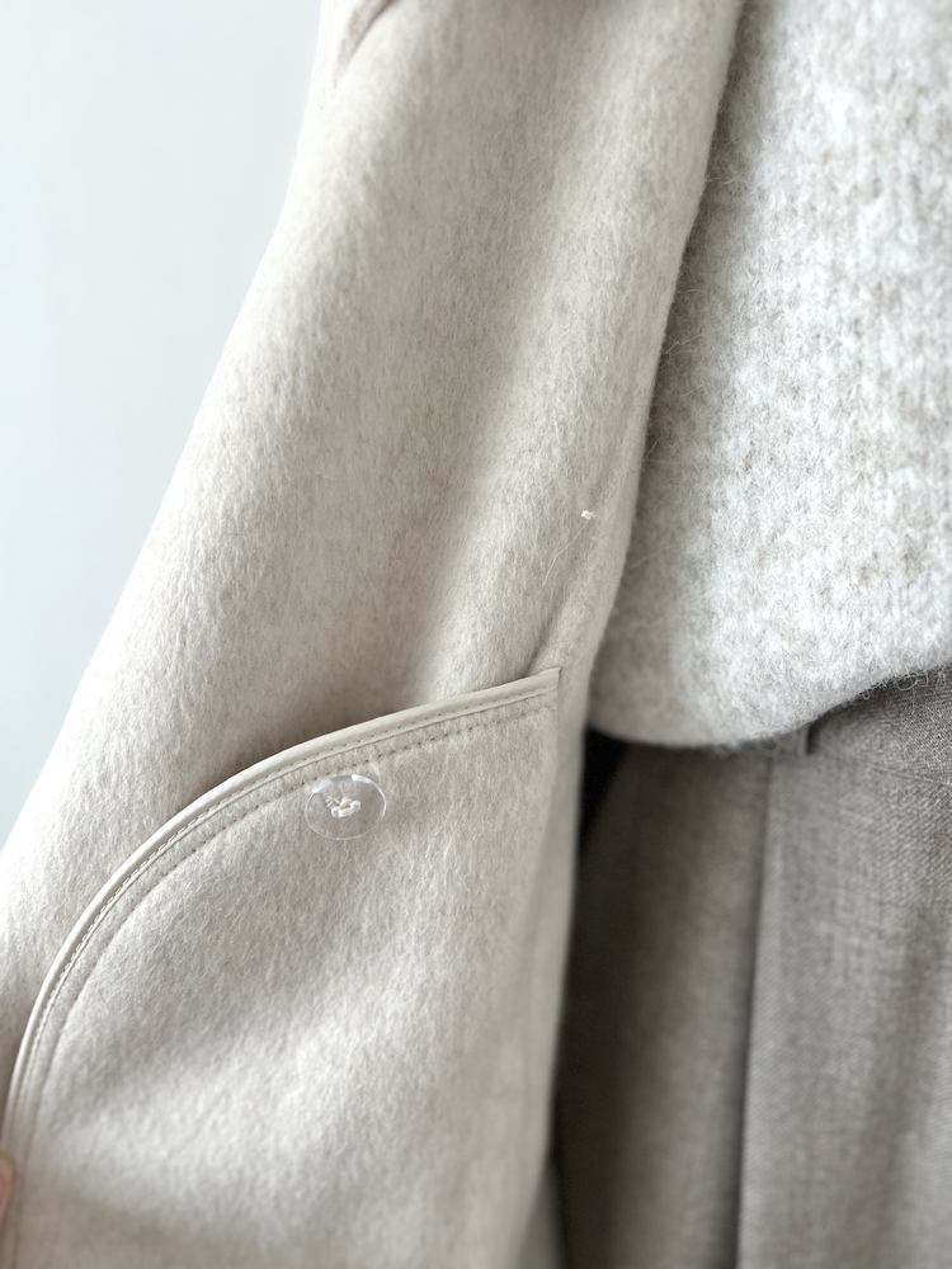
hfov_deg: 53.1
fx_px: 953
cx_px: 476
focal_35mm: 26
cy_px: 634
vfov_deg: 67.3
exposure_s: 1/121
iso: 100
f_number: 1.6
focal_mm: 5.1
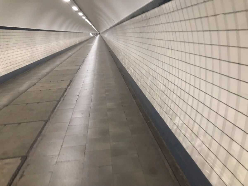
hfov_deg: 63.4
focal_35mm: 28
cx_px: 124
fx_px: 201
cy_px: 93
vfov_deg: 49.7
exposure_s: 1/17
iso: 80
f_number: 1.8
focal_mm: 4
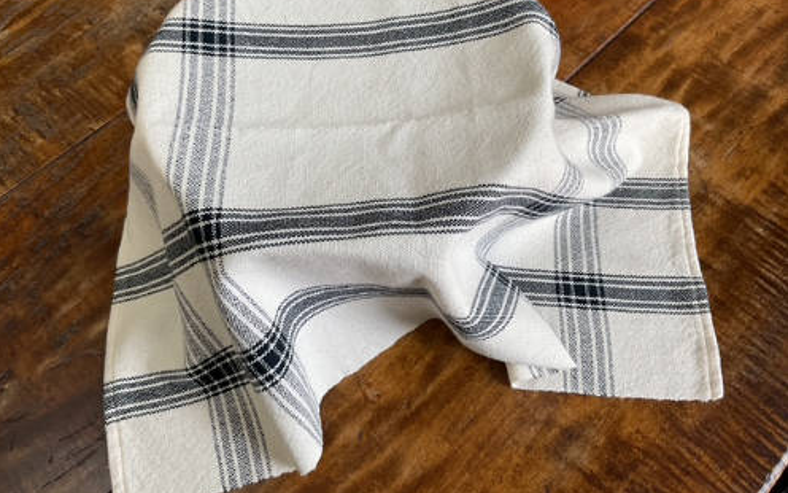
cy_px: 211
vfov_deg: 40.5
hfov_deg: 61.2
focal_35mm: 31
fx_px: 666
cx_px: 392
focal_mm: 3
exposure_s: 1/60
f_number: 1.8
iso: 40
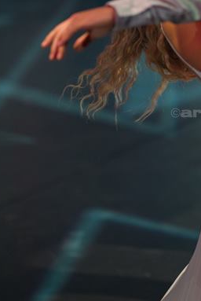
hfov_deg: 2.4
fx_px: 4706
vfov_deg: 3.7
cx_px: 176
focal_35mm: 563
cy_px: 56
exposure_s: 1/640
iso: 3200
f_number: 2.8
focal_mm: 300
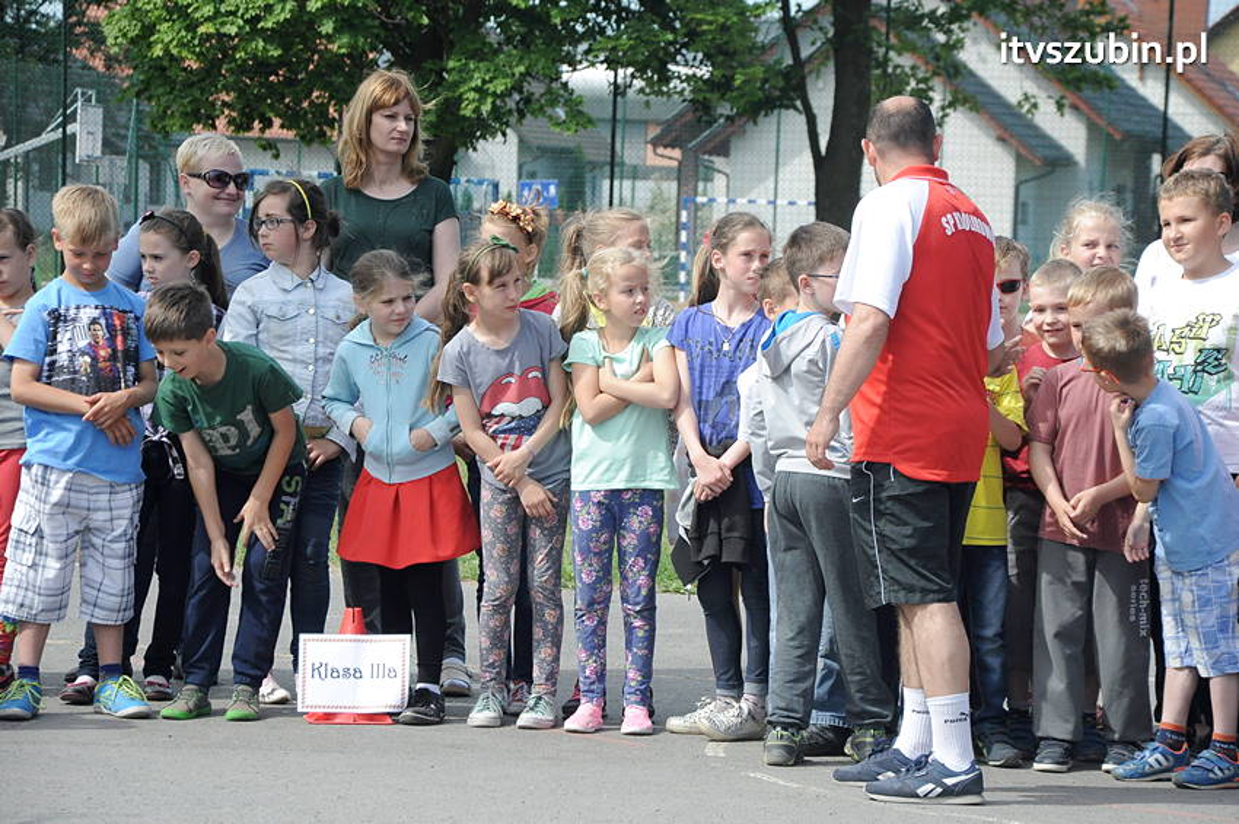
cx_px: 620
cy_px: 412
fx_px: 5415
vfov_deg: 8.7
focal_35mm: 158
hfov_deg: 13.1
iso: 800
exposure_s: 1/1000
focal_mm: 105
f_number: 8
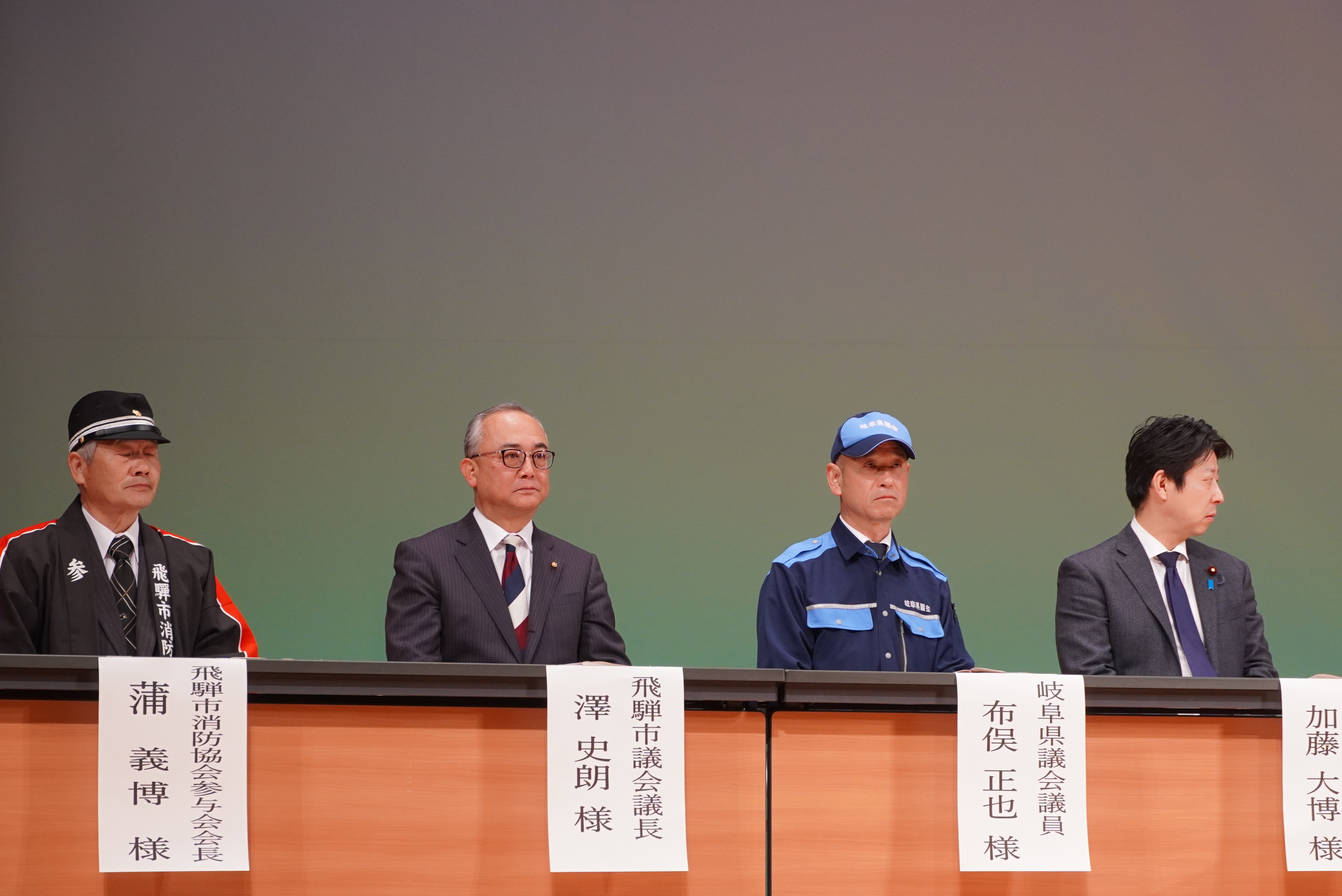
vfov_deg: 11.5
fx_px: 4460
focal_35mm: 120
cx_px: 730
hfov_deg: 17.1
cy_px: 510
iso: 1000
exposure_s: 1/160
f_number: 5.6
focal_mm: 69
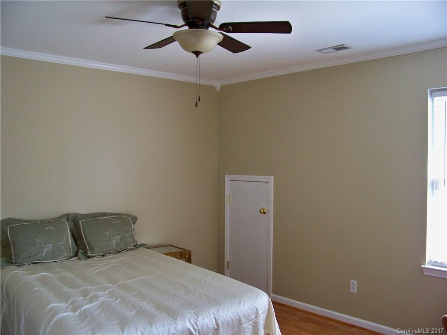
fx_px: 426
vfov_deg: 42.9
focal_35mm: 33
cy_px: 168
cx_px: 224
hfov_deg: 55.4
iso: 200
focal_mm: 5.85
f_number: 2.8
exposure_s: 1/30
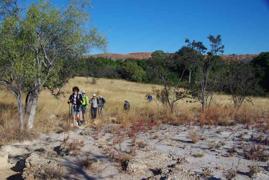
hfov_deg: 48.1
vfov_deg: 33.1
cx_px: 134
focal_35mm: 40
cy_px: 90
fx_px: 301
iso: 200
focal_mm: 26.9
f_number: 11
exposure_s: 1/125
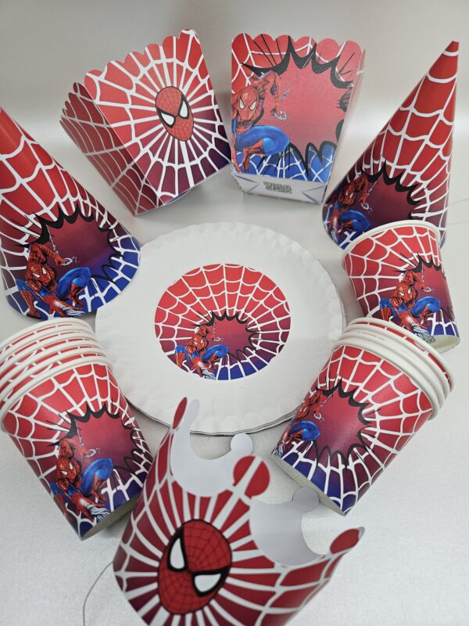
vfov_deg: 73.9
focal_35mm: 23
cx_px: 234
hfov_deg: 58.9
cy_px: 313
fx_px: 415
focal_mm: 5.4
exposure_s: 1/50
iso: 40
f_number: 1.8
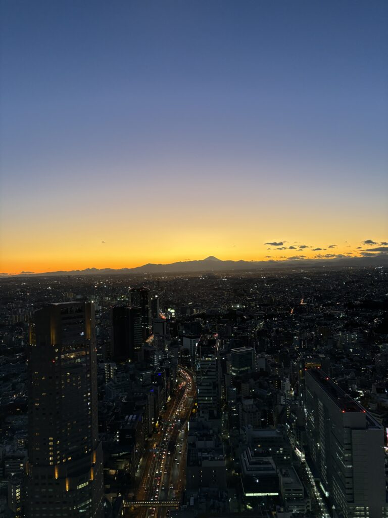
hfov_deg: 53.1
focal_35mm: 26
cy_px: 259
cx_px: 194
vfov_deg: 67.3
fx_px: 389
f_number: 1.6
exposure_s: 1/60
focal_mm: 5.96
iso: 125
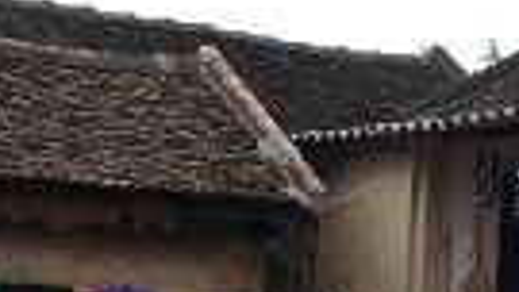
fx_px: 1817
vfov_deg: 9.2
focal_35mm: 132
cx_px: 673
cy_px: 171
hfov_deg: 15.5
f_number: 2.8
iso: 125
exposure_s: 1/400
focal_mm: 9.12
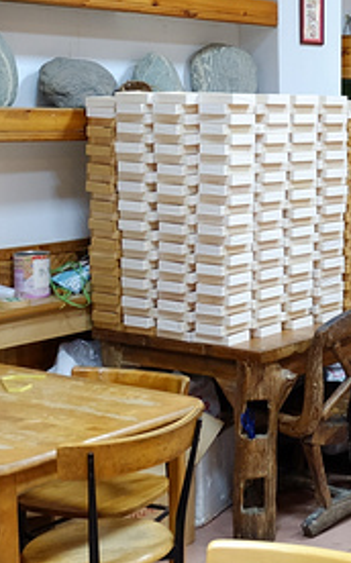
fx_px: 1089
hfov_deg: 16.0
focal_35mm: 71
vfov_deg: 28.7
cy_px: 158
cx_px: 600
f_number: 4
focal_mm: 16
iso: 800
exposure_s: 1/17
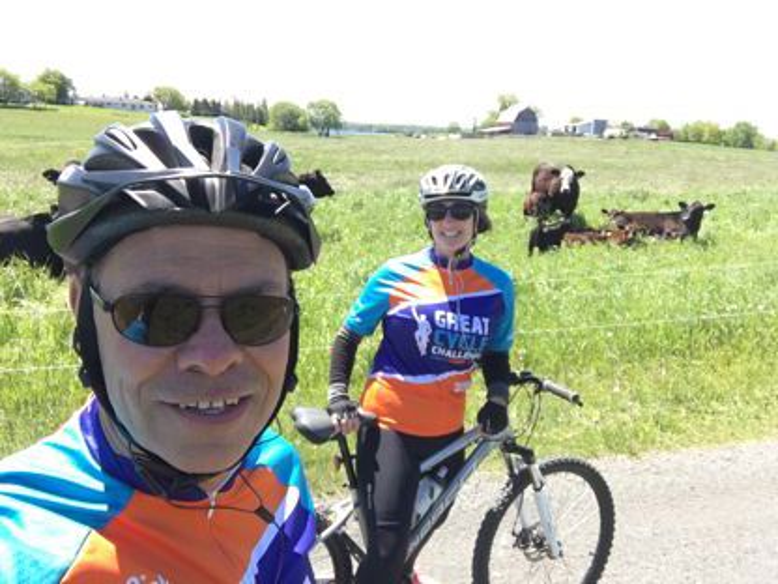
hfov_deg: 58.4
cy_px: 292
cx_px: 389
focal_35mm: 31
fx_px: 697
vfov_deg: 45.4
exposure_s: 1/492
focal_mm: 2.65
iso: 32
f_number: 2.2
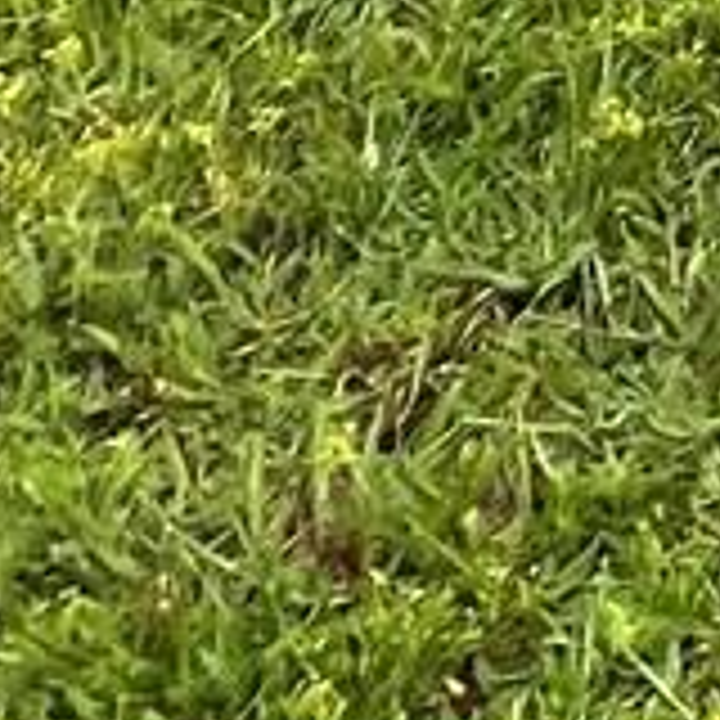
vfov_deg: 9.4
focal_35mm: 115
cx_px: 2925
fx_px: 2706
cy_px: -1768
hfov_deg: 8.1
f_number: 1.8
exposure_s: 1/220
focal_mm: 1.57
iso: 32
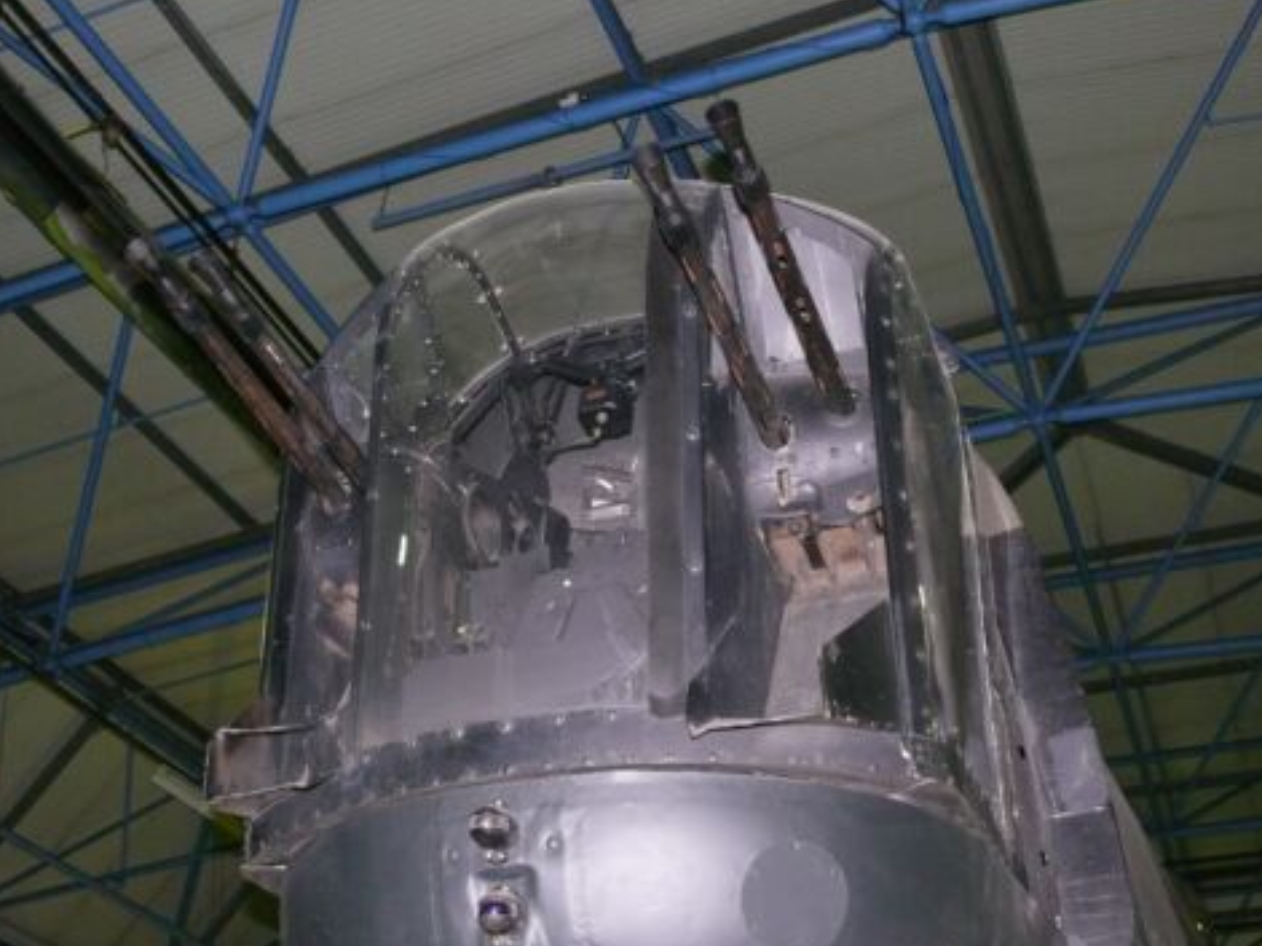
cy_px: 473
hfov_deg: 37.5
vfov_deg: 28.5
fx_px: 1859
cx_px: 643
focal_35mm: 51
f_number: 3.2
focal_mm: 10.1
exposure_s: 1/30
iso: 400
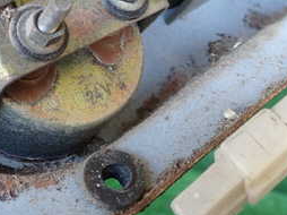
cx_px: 115
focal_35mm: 71
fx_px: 588
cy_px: -8
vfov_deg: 20.0
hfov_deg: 27.4
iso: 200
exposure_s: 1/50
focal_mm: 5.4
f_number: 2.3
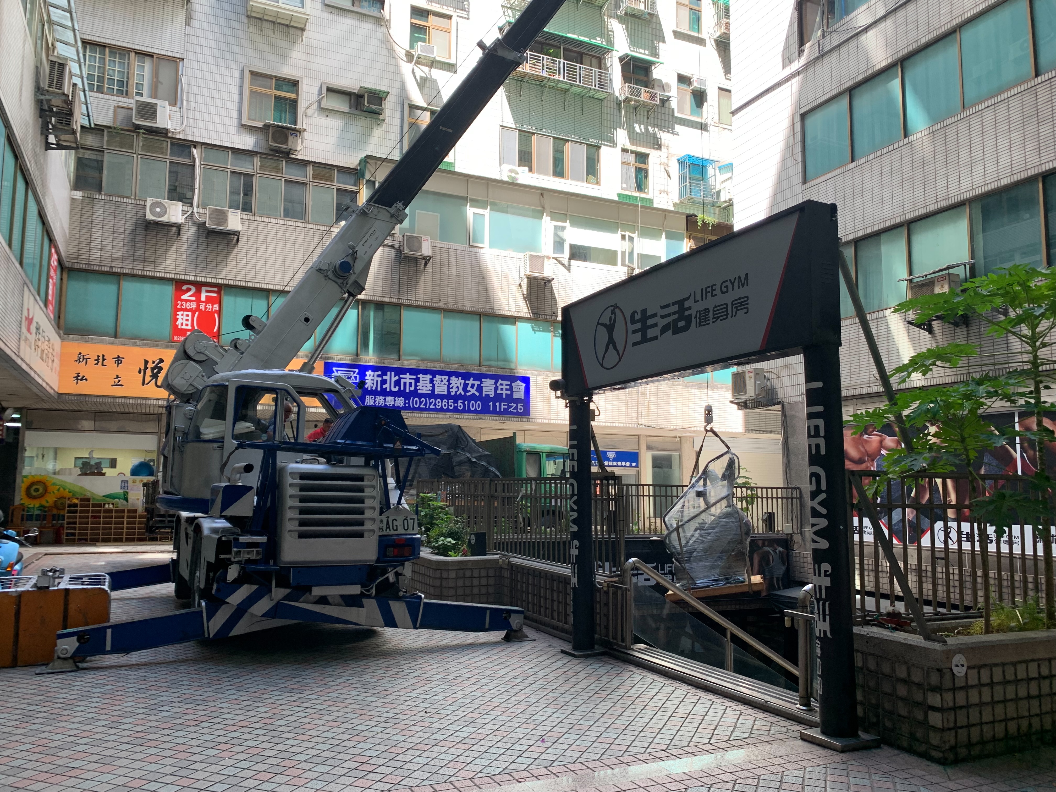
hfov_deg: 67.3
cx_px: 528
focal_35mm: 26
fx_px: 793
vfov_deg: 53.1
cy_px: 396
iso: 25
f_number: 1.8
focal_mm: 4.25
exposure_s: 1/128
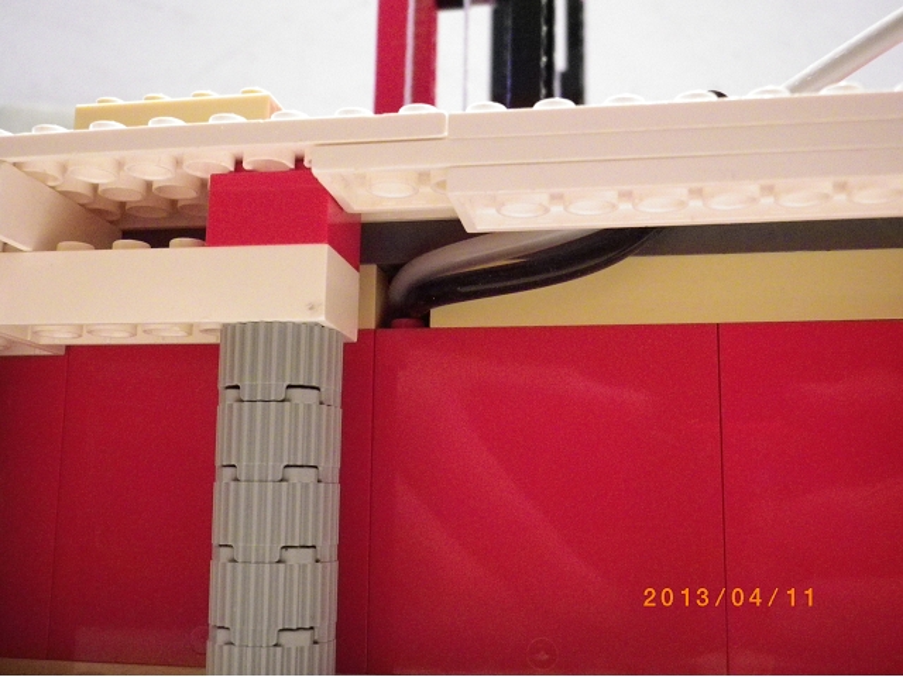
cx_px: 452
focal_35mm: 41
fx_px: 1070
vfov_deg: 35.1
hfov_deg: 45.8
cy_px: 338
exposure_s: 1/8
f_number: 3.9
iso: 800
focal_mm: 7.3
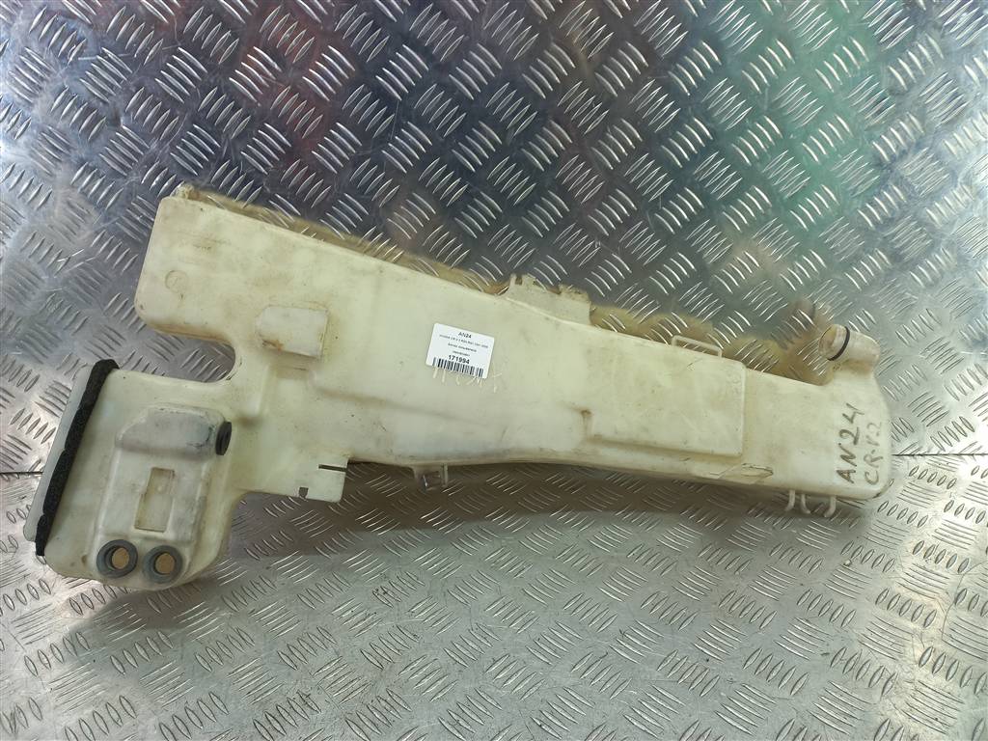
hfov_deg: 69.4
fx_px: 714
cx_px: 494
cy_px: 370
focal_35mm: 25
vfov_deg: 54.9
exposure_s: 1/50
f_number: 1.8
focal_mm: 4.6
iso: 64
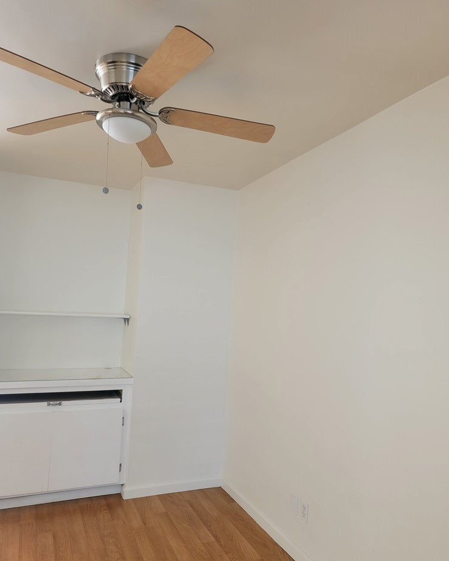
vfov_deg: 65.9
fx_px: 432
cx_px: 223
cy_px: 303
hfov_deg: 54.9
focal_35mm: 26
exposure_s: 1/120
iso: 320
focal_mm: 6.7
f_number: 1.8
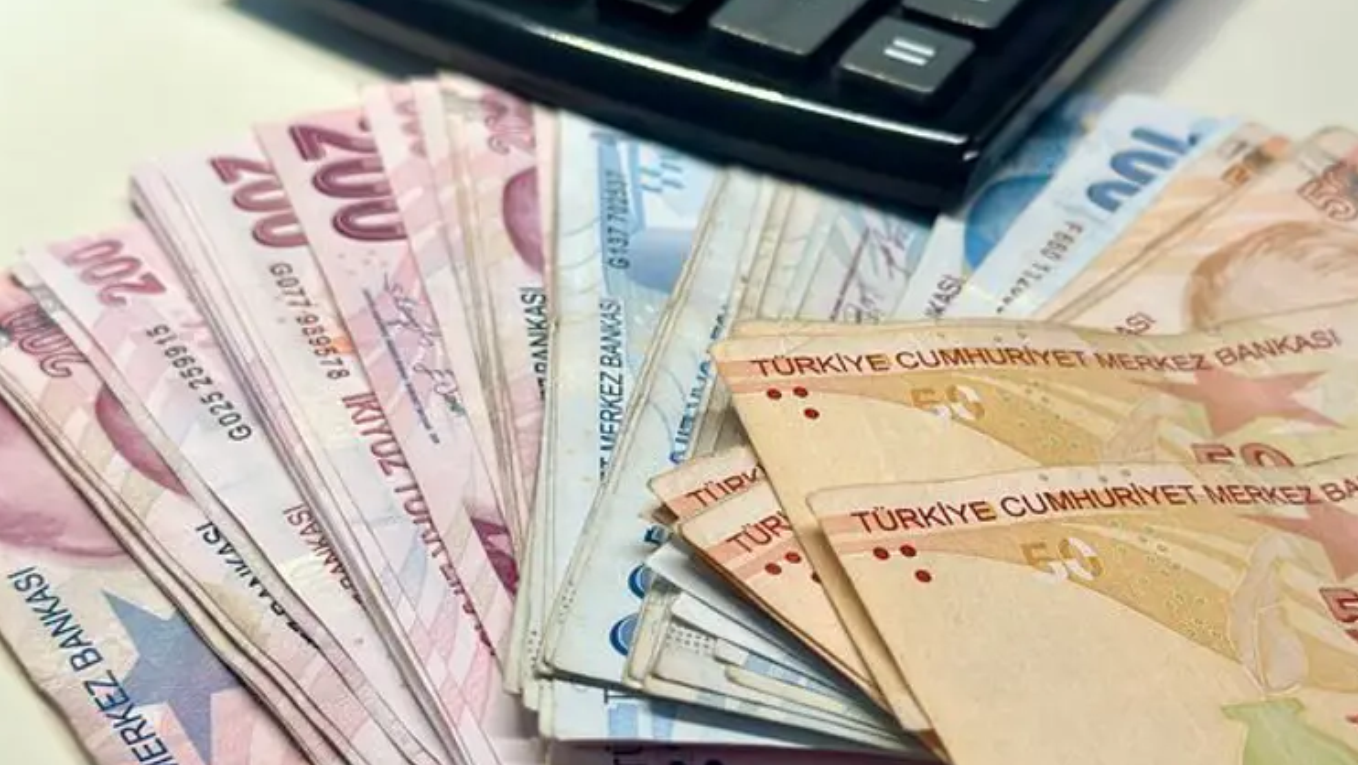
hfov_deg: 33.8
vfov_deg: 19.4
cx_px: 666
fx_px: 2233
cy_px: 410
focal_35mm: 62
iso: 80
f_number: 1.78
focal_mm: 6.86
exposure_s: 1/121
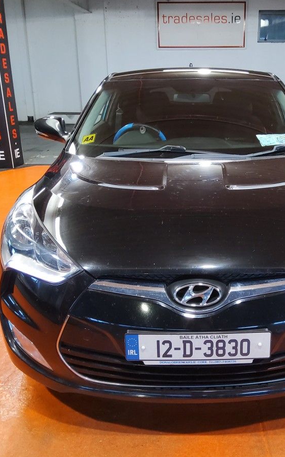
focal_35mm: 37
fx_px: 460
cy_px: 228
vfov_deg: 52.7
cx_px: 198
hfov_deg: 34.0
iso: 320
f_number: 2
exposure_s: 1/50
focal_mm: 3.08
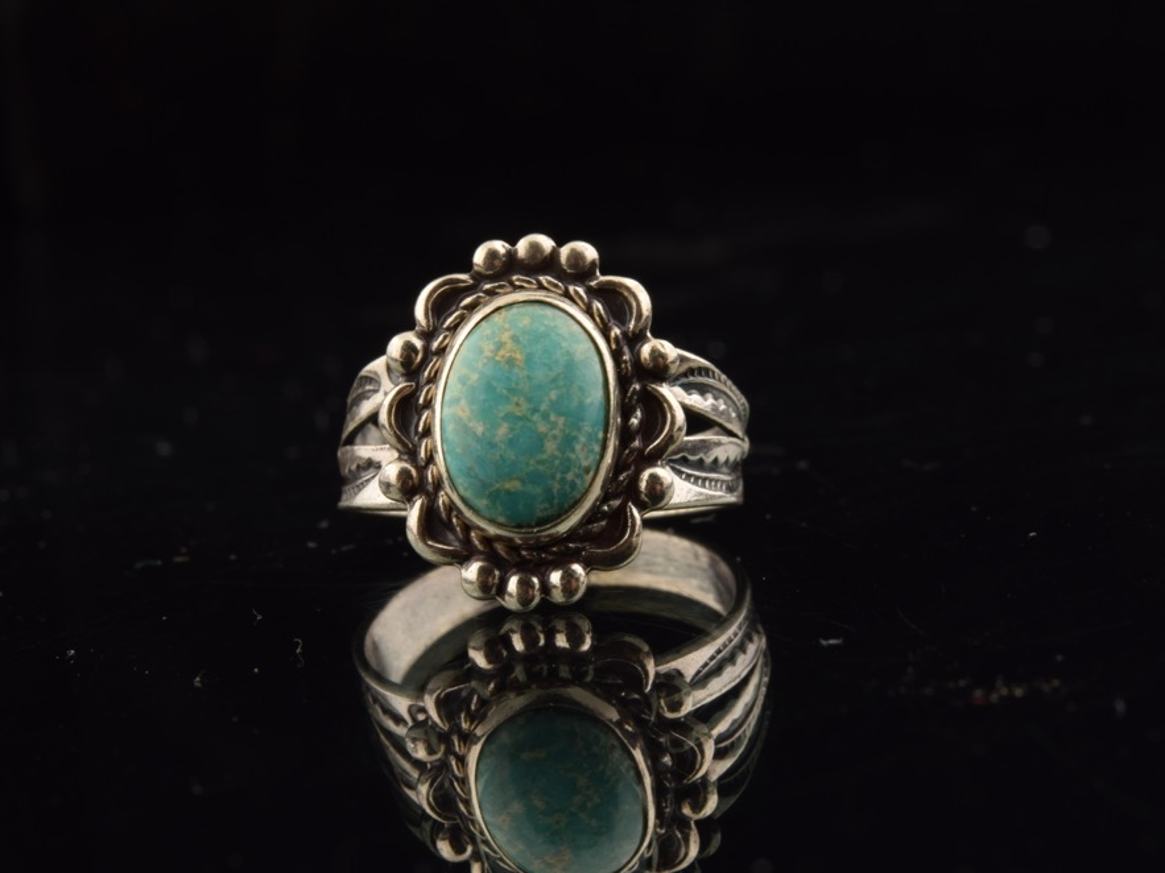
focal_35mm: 98
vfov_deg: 15.1
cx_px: 540
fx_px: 3298
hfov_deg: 20.0
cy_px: 437
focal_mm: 60
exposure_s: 1/125
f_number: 22
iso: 100
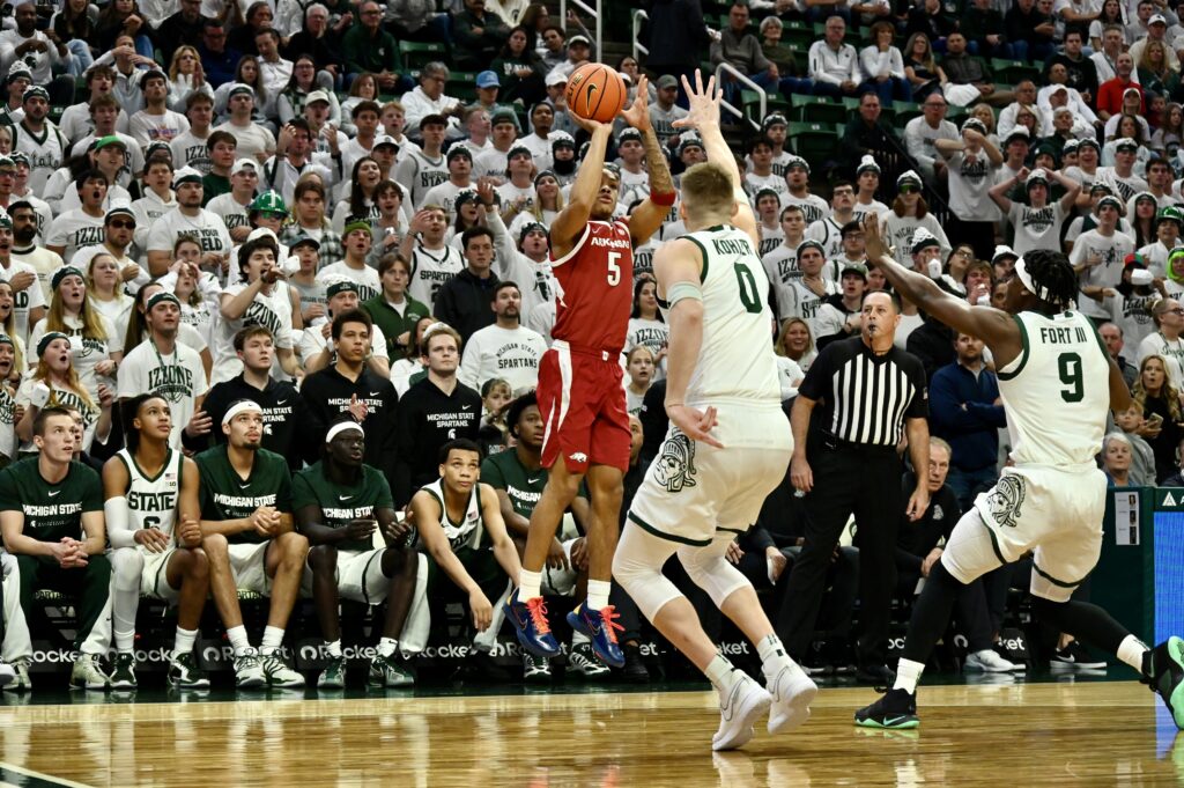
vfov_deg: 16.0
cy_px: 394
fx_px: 2793
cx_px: 592
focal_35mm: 85
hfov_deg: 23.9
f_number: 6.3
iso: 8000
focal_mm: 85
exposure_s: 1/1250
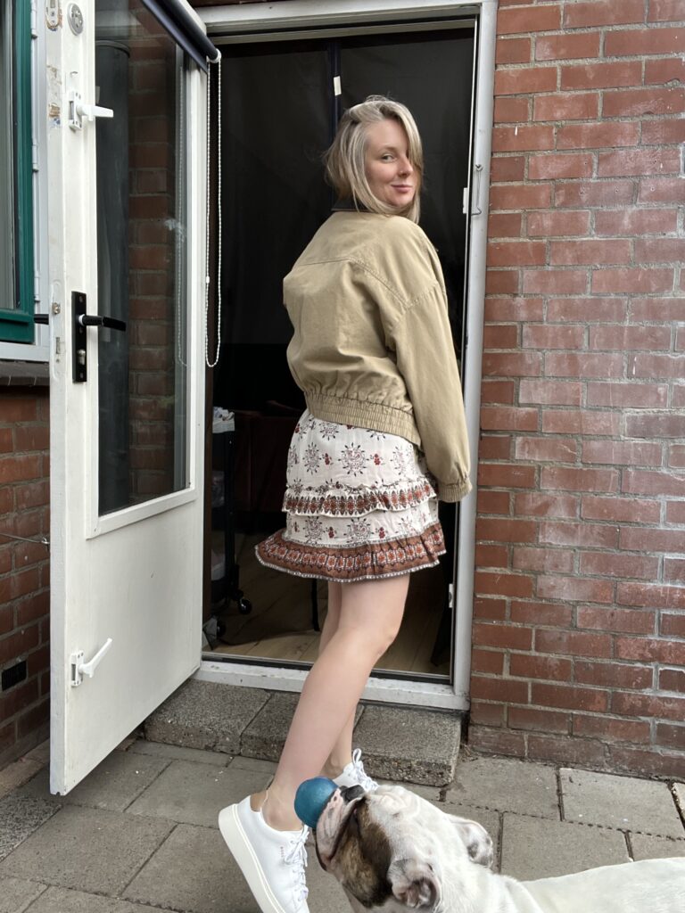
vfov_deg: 60.0
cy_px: 456
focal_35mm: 30
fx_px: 792
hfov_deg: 46.8
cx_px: 342
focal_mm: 2.71
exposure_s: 1/121
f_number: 2.2
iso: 25
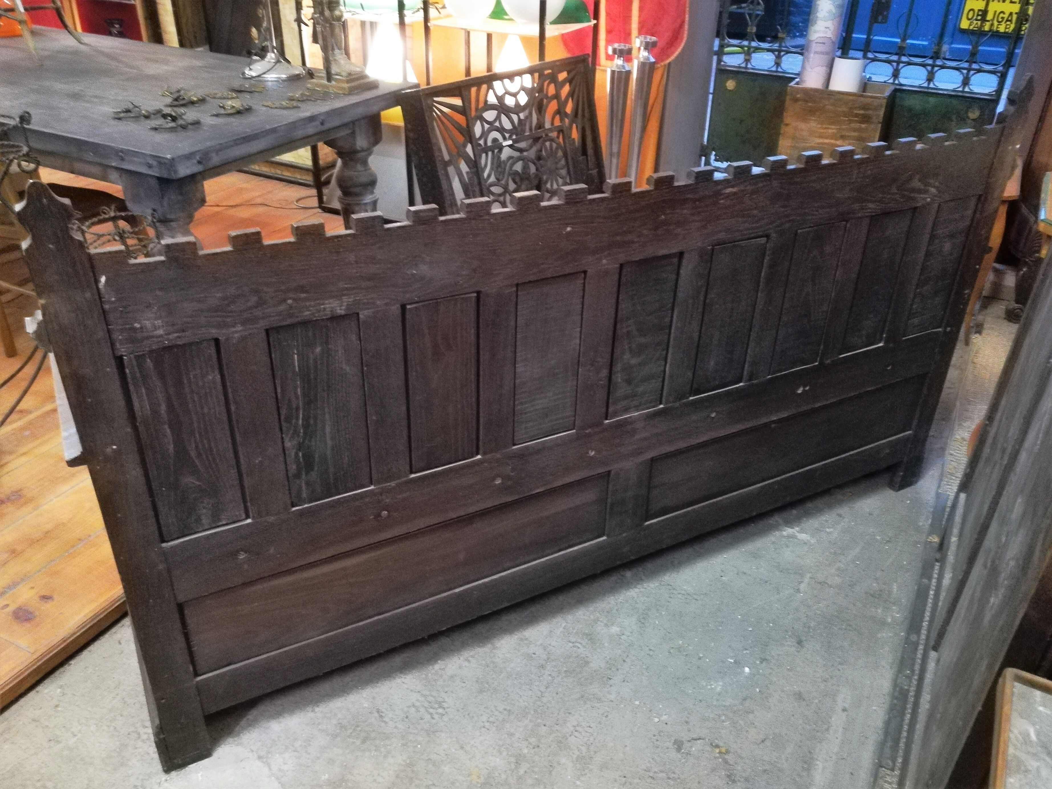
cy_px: 394
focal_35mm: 26
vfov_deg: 53.1
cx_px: 526
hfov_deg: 67.3
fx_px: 790
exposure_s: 1/14.3
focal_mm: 3.83
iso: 1000
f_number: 2.2
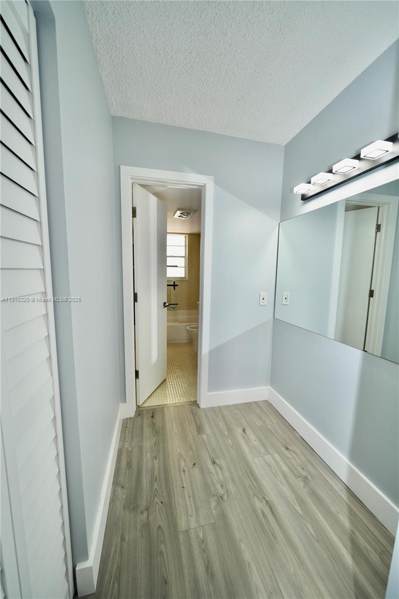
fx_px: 216
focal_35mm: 13
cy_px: 300
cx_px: 200
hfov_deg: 85.4
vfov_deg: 108.3
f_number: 4
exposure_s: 1/160
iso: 640
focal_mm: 13
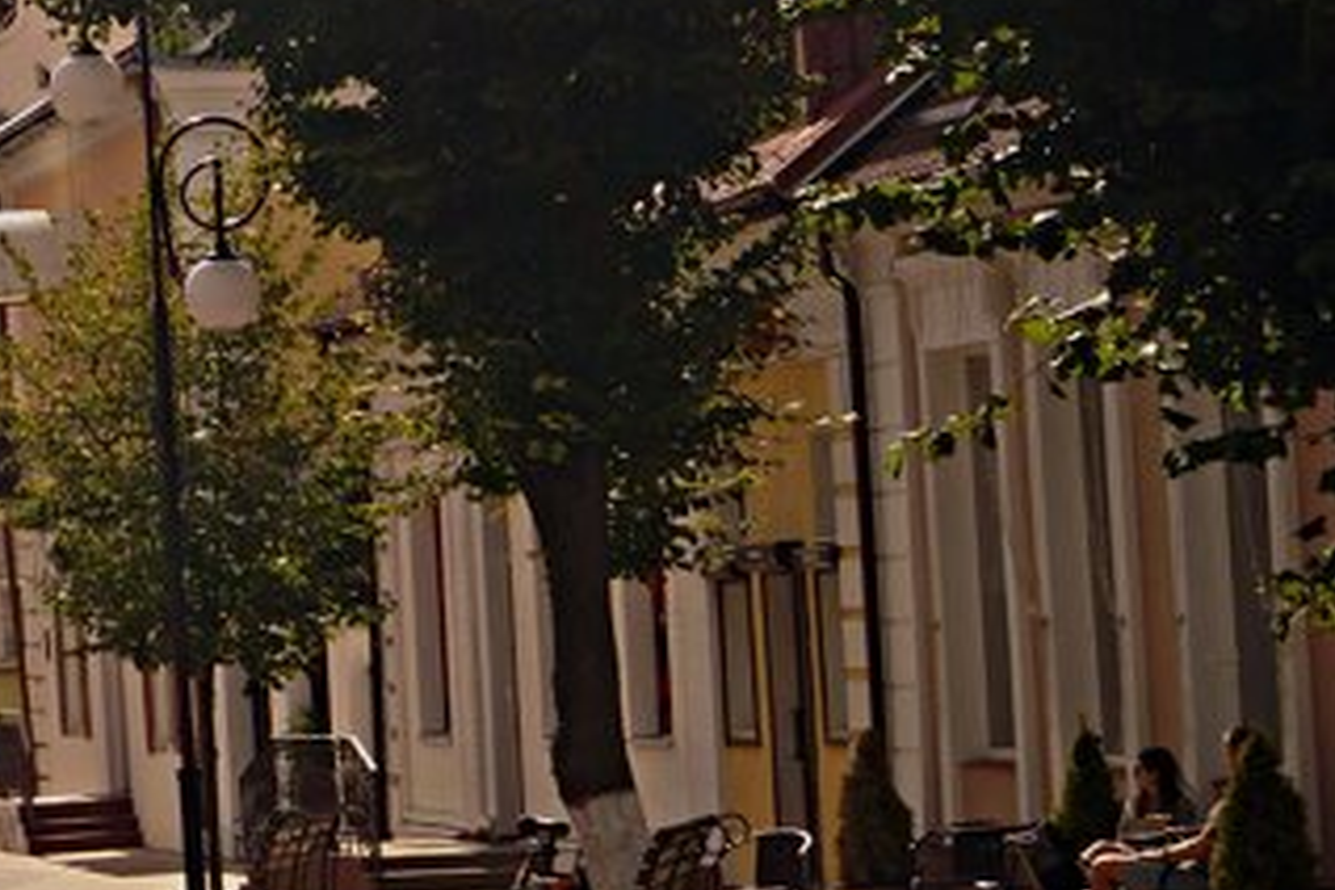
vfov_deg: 9.3
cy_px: 208
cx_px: -840
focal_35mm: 147
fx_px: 5451
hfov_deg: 13.0
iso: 100
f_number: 11
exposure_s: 1/250
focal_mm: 26
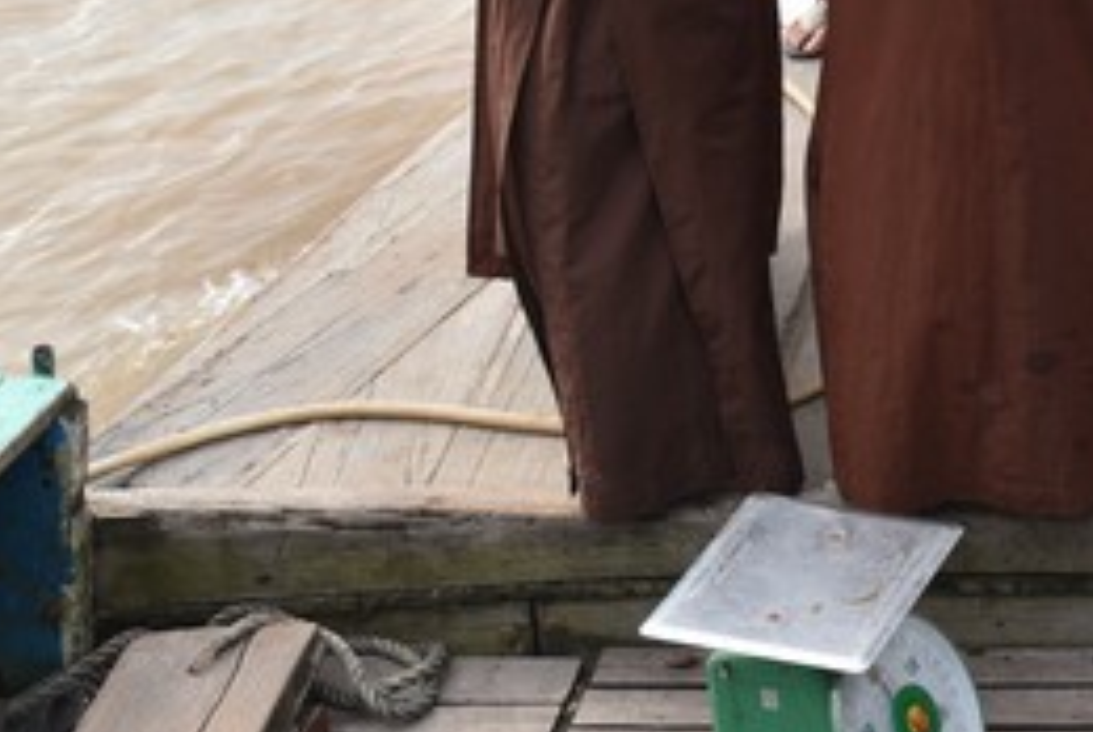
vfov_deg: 14.0
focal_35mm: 95
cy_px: -172
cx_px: 1295
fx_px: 2887
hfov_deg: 20.2
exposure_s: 1/200
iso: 400
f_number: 7.1
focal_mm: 38
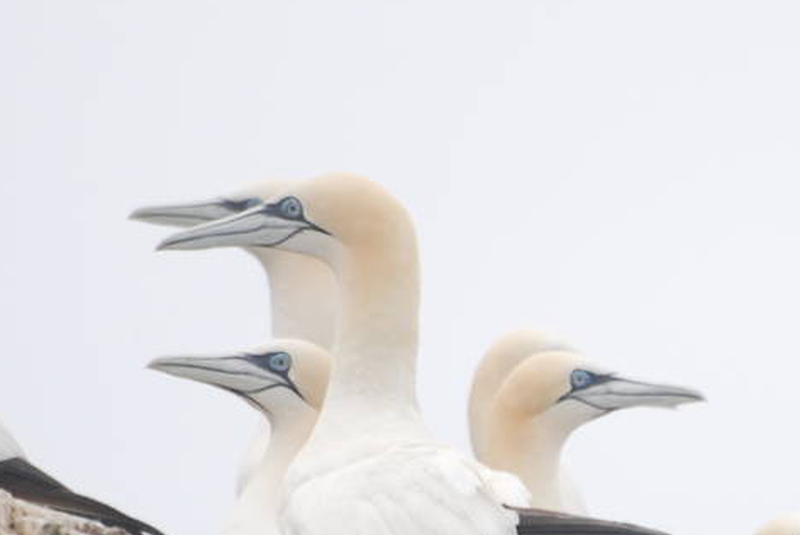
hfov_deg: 1.4
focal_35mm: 1524
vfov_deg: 0.9
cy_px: 465
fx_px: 33908
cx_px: 885
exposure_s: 1/500
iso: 320
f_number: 5.6
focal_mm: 300
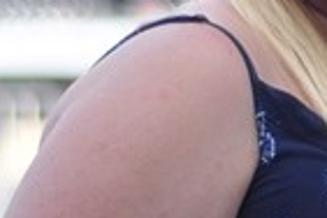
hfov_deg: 3.8
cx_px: 1016
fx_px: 4832
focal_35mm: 532
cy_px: 141
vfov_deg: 2.6
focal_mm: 50
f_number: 1.8
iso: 200
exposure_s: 1/2000
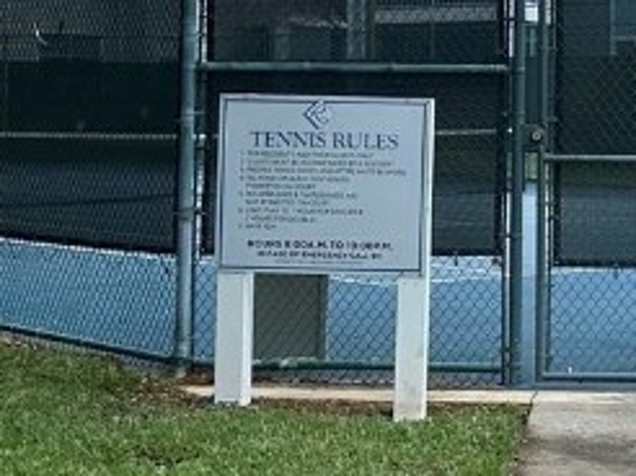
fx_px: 1836
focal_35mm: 100
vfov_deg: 14.6
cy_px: 18
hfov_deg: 19.4
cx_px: 525
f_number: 1.78
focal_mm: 6.86
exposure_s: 1/3356
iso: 80
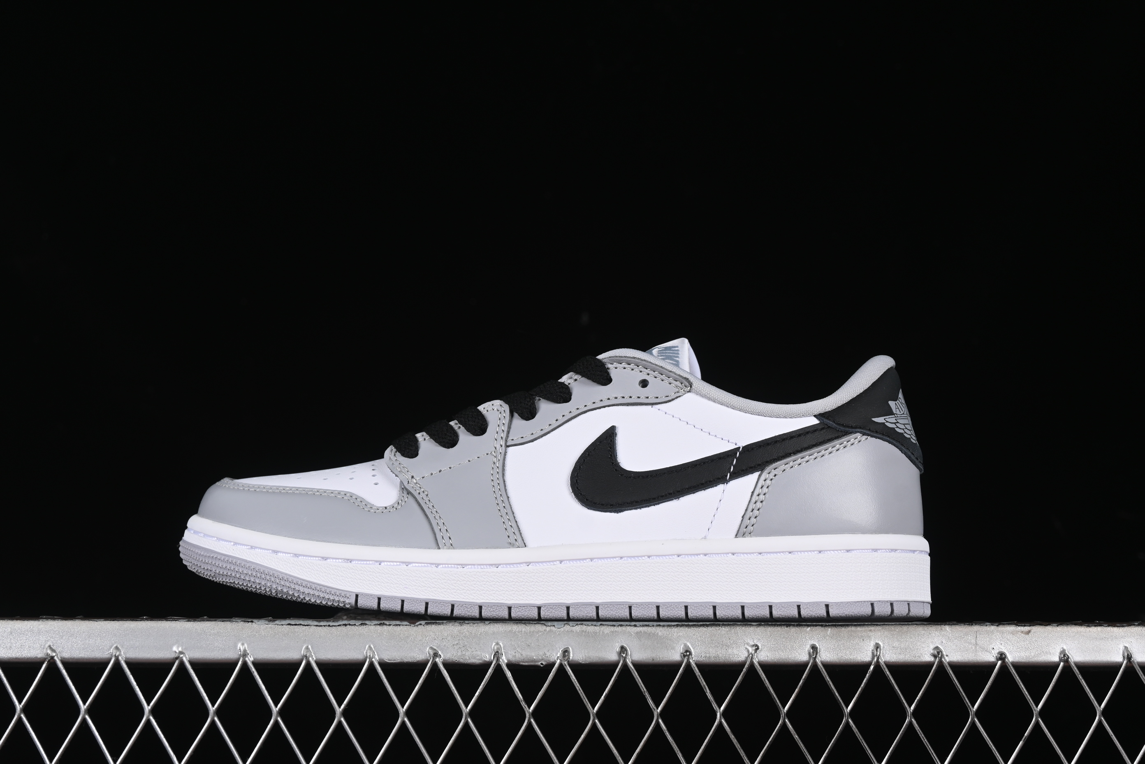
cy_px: 382
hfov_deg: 27.0
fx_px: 2385
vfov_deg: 18.2
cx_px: 572
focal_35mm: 75
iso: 160
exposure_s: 1/80
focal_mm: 50
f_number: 8
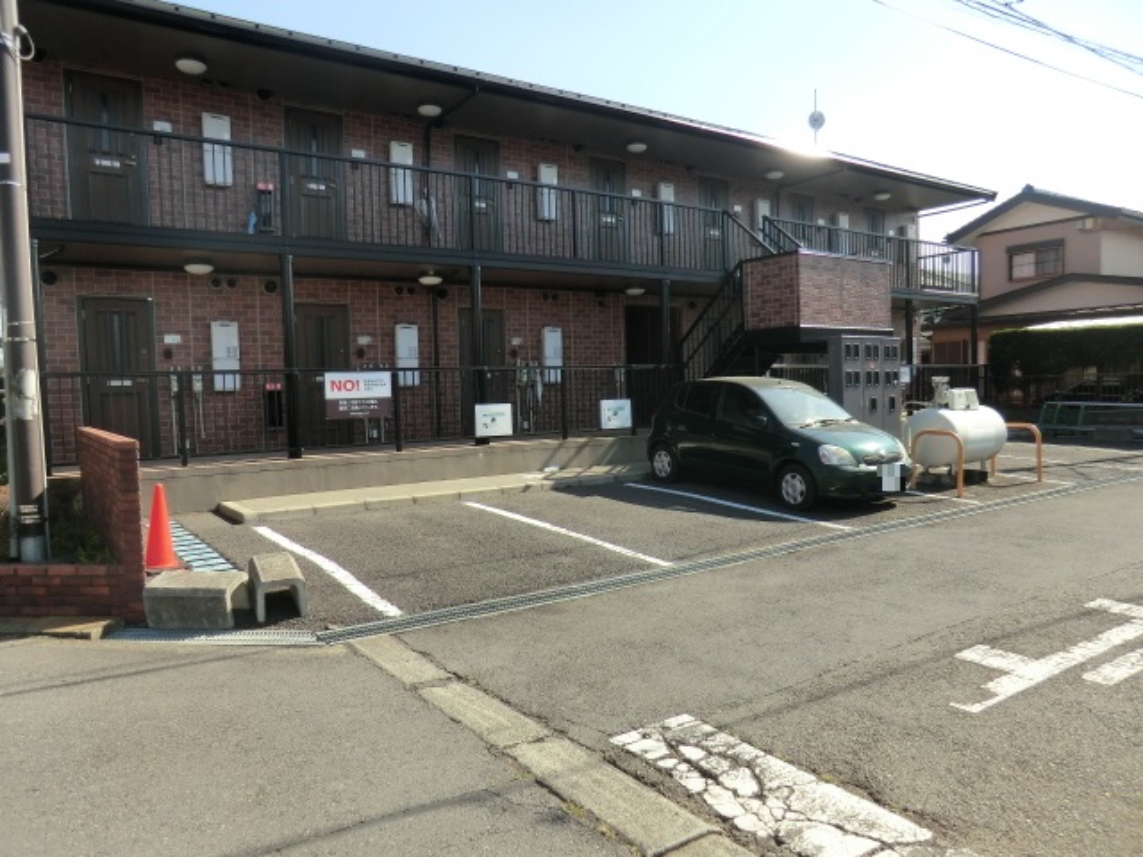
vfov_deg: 56.8
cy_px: 428
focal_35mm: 24
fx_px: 792
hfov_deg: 71.6
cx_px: 572
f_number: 3.2
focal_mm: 4.3
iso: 80
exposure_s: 1/640
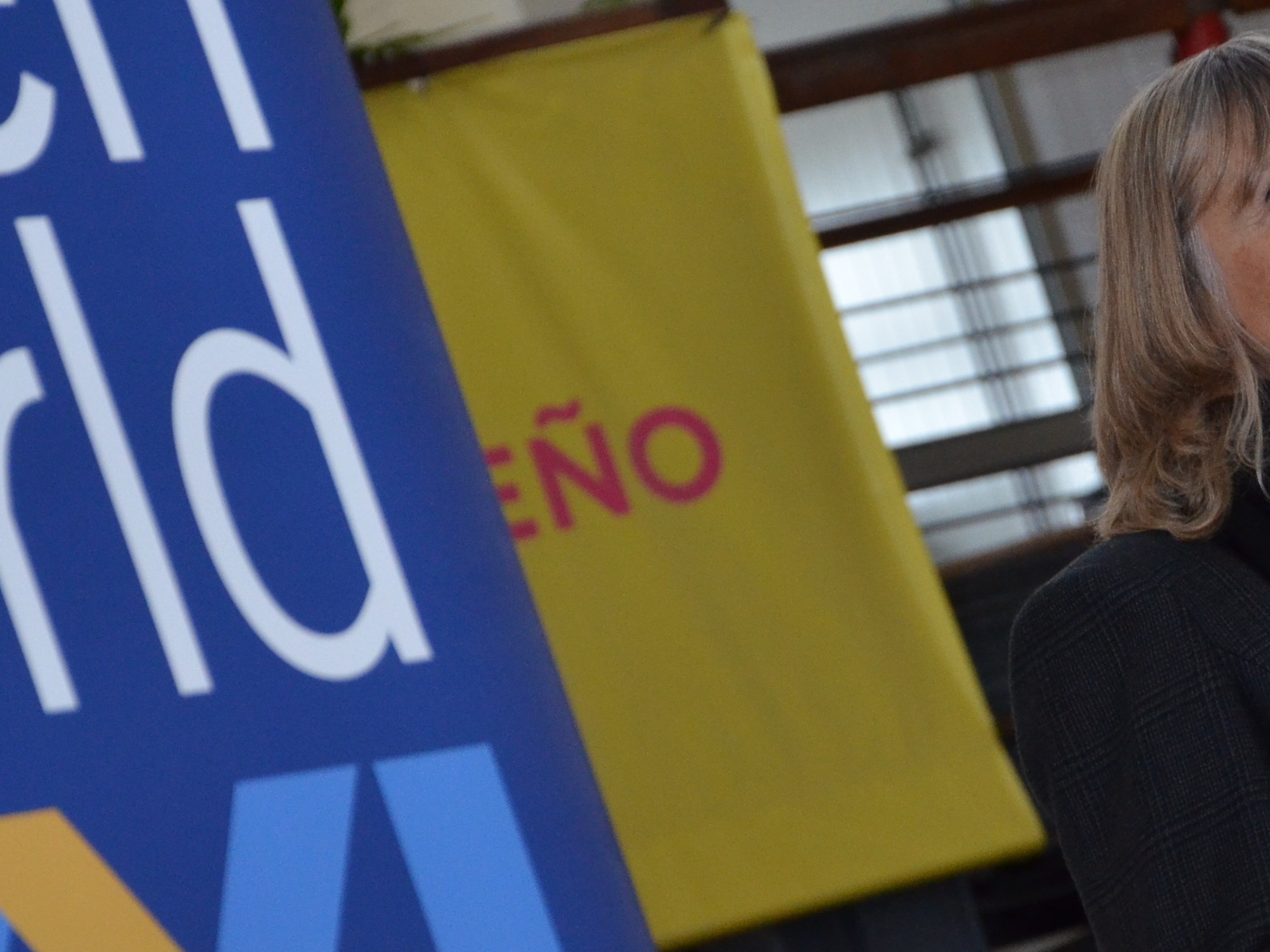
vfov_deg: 4.8
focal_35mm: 307
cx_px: 734
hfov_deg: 6.5
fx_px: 11265
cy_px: 477
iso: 1250
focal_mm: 92
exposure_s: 1/80
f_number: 5.6
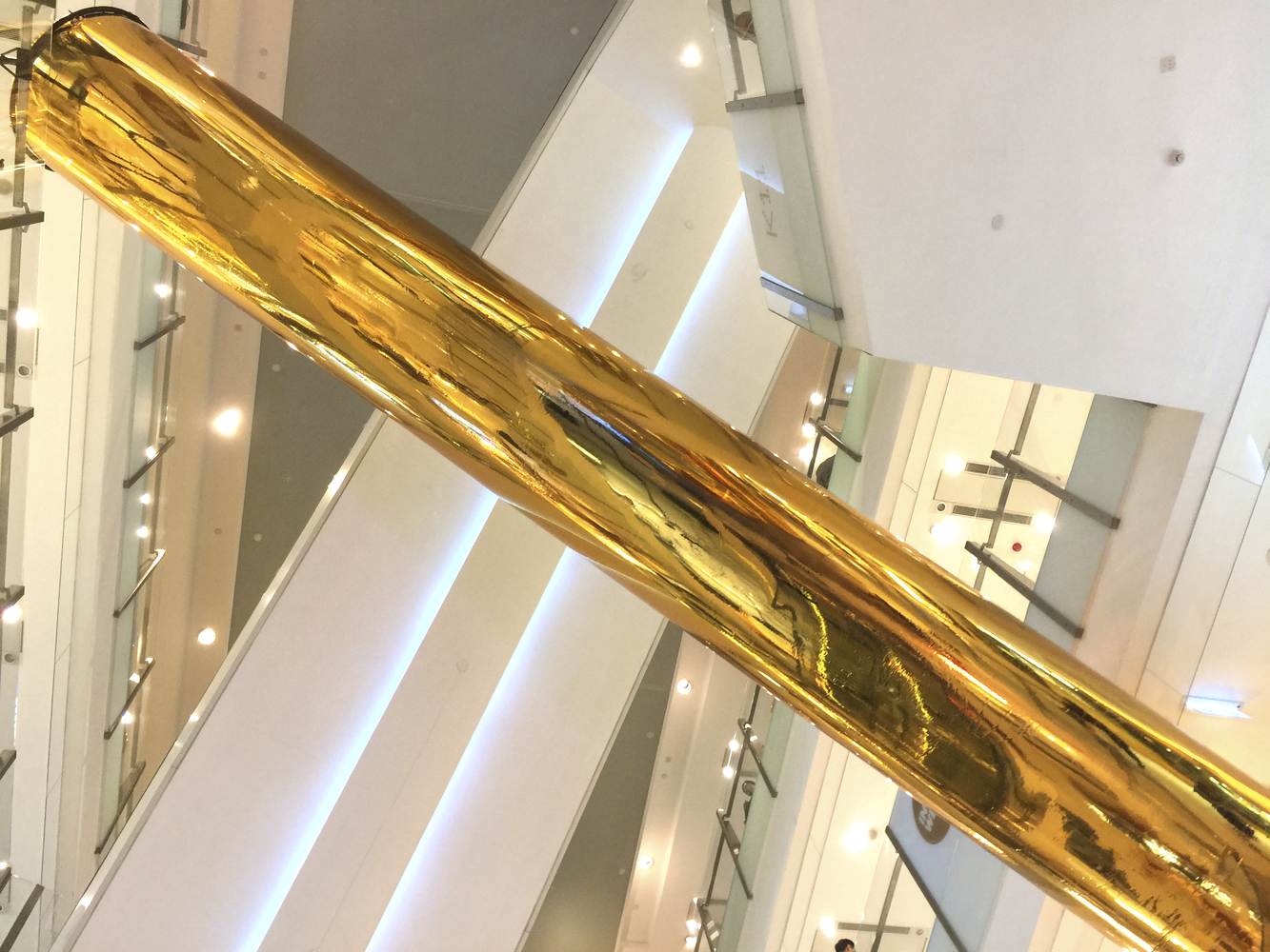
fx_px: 1064
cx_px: 635
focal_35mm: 29
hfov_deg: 61.7
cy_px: 476
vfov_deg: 48.2
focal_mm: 4.15
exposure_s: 1/17
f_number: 2.2
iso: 64
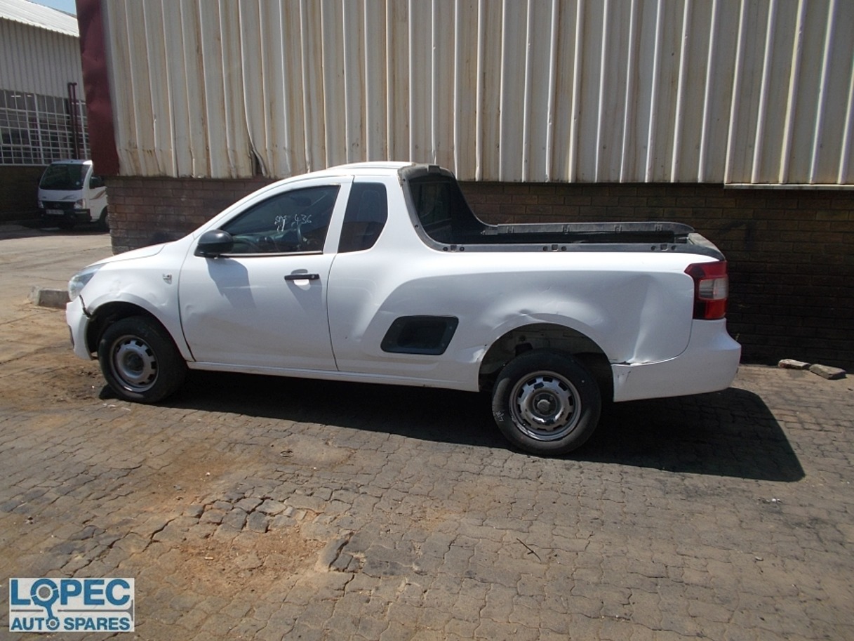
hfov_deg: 67.3
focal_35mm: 26
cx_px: 427
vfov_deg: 53.1
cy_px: 320
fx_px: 642
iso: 80
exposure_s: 1/200
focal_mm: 4.6
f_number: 8
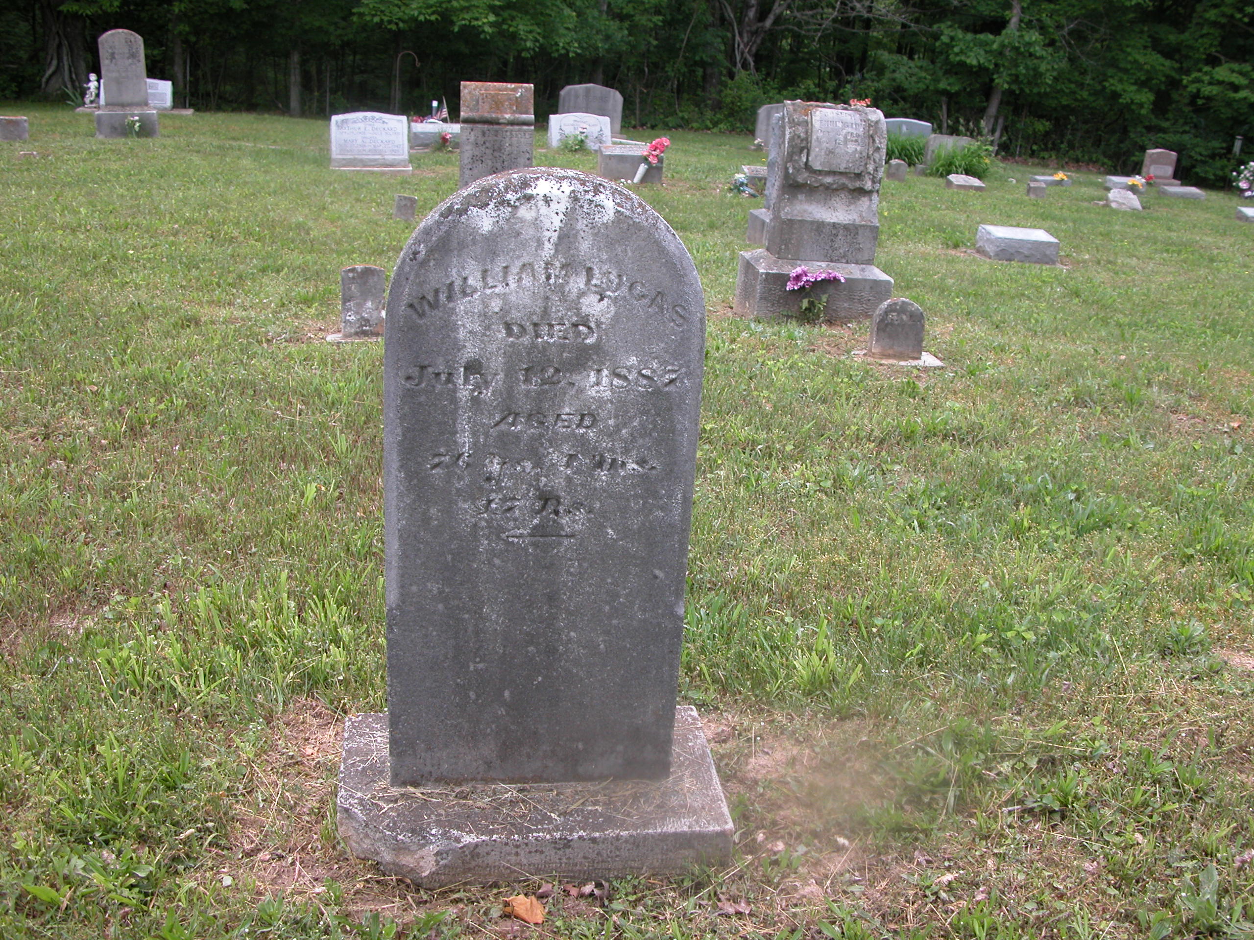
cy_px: 470
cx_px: 627
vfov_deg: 40.7
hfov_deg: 52.6
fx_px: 1268
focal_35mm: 35
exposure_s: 1/109
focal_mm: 8.9
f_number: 3.5
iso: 100
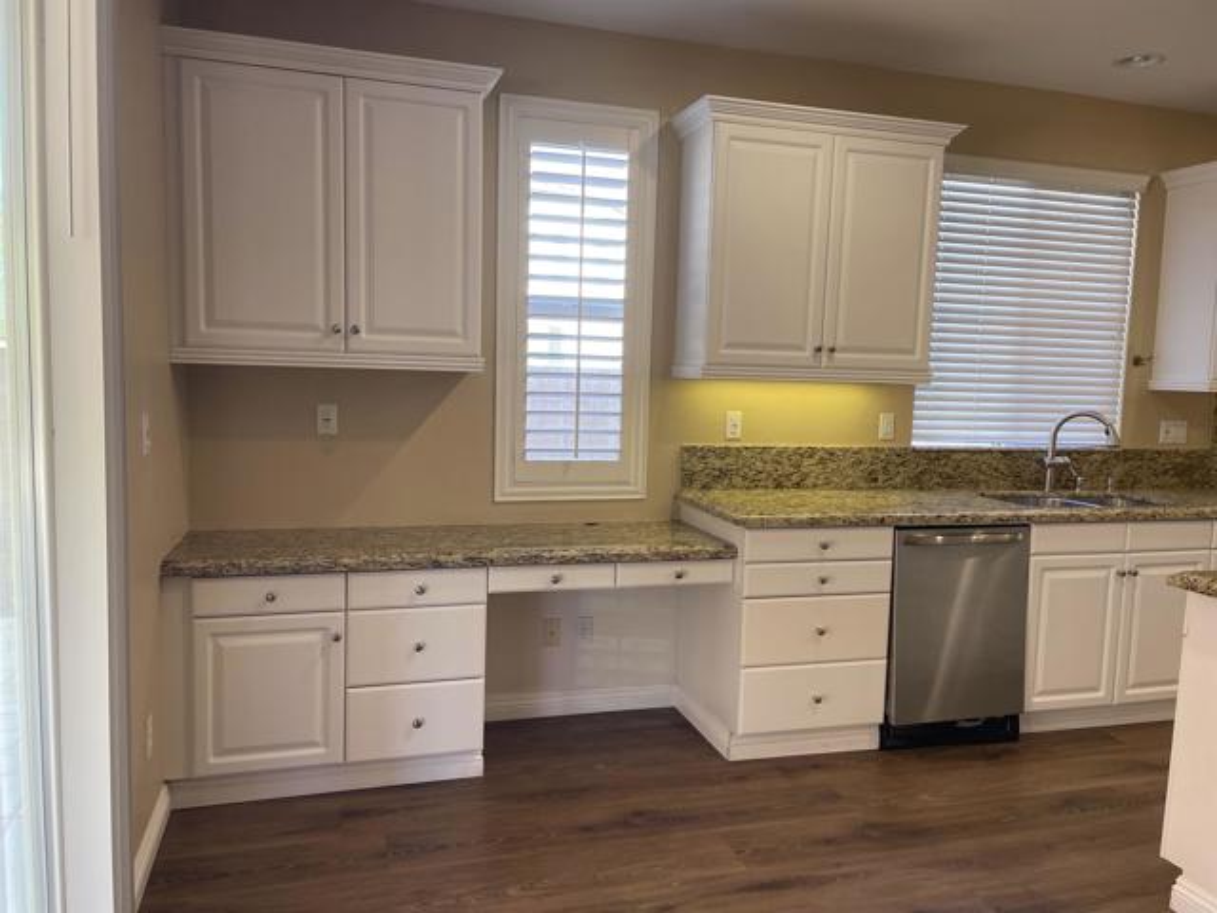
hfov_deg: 67.3
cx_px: 608
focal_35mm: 26
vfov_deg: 53.1
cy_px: 456
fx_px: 914
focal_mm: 4.2
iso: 100
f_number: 1.6
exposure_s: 1/120
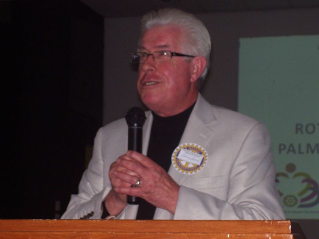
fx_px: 1005
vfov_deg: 13.6
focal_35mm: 109
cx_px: 160
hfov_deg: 18.0
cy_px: 120
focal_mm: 18
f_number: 4.6
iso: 200
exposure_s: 1/90
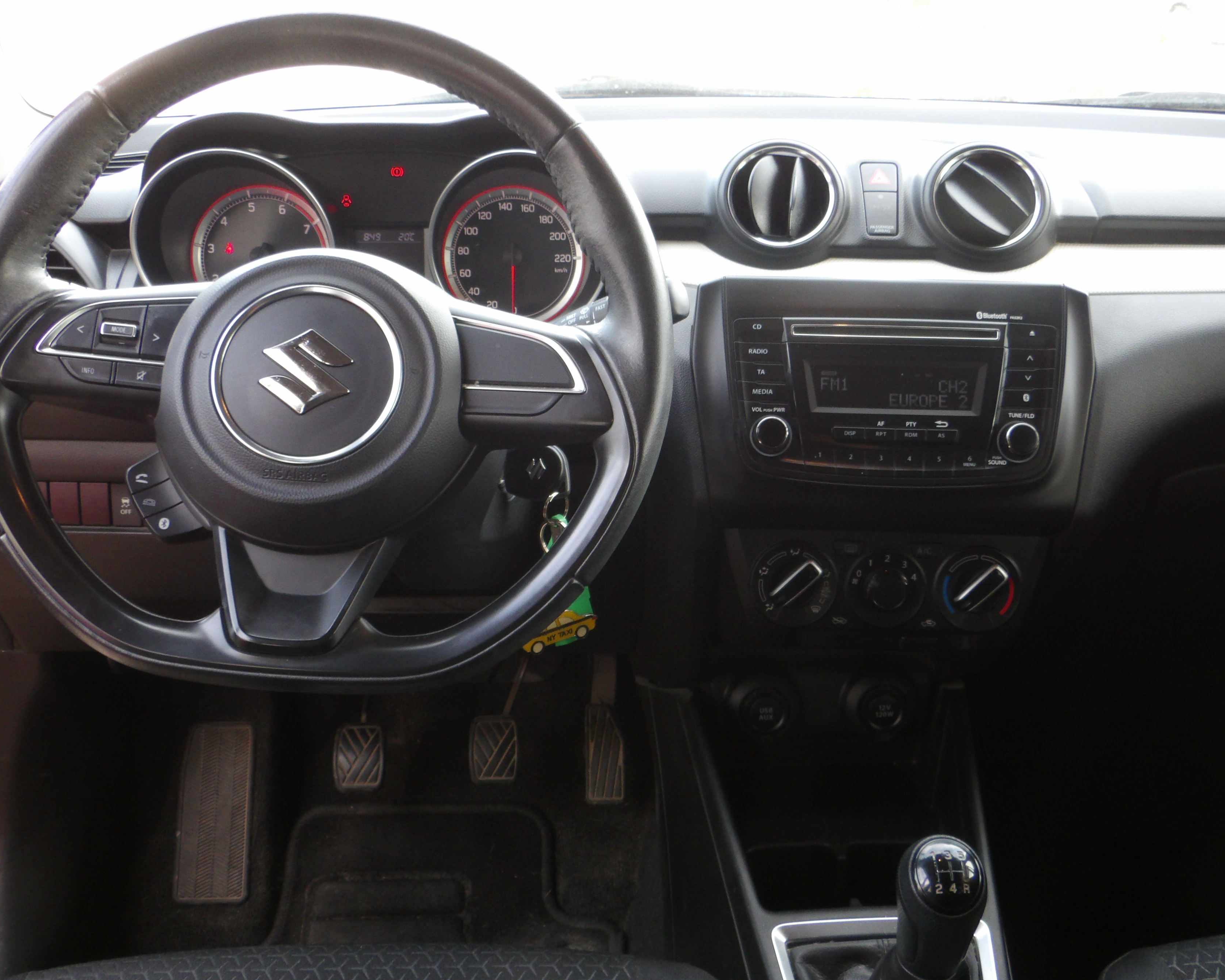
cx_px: 651
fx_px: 1305
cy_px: 498
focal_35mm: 36
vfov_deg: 41.2
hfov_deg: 50.3
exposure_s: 1/30
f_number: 4.5
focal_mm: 6.2
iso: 184
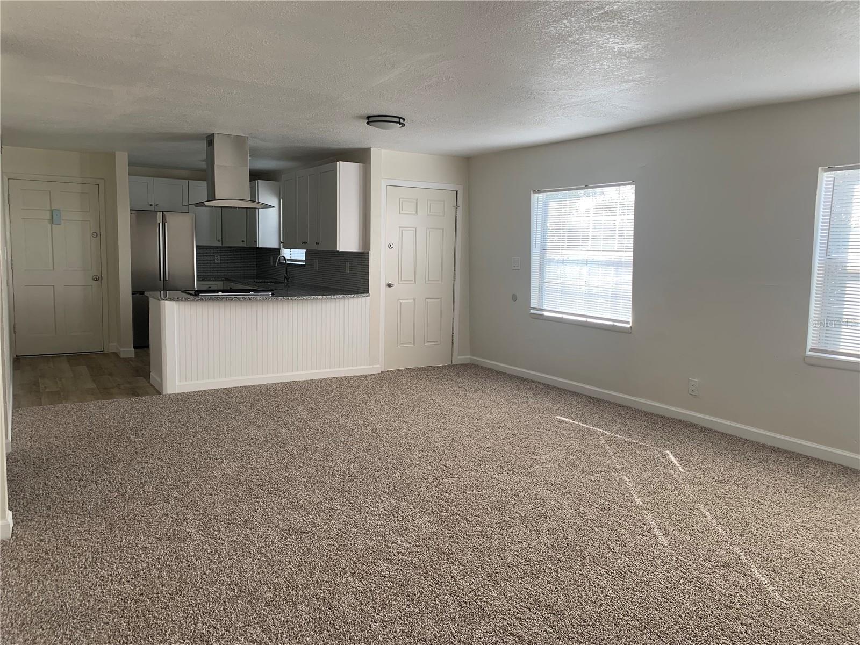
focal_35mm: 26
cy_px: 322
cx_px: 430
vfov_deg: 53.1
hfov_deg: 67.3
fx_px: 646
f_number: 1.8
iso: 40
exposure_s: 1/122
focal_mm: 4.25
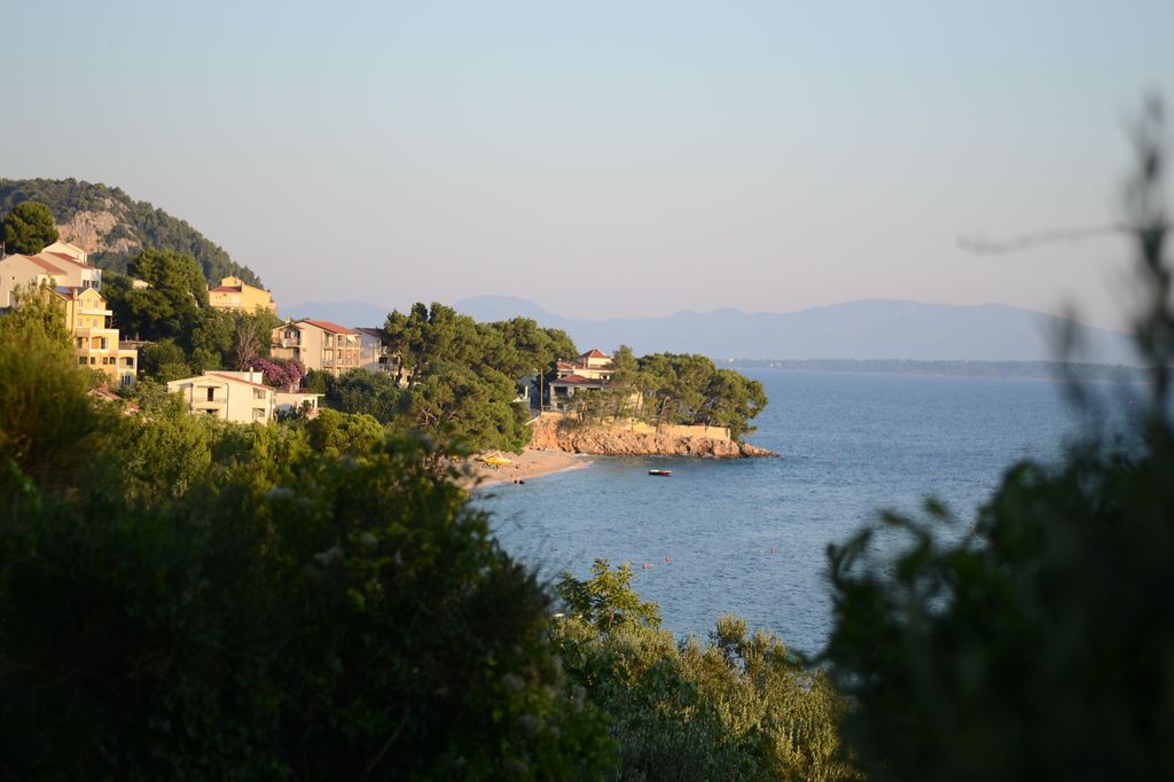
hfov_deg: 27.0
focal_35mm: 75
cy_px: 391
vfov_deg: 18.2
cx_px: 587
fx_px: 2445
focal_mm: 50
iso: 200
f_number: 1.8
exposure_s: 1/1000
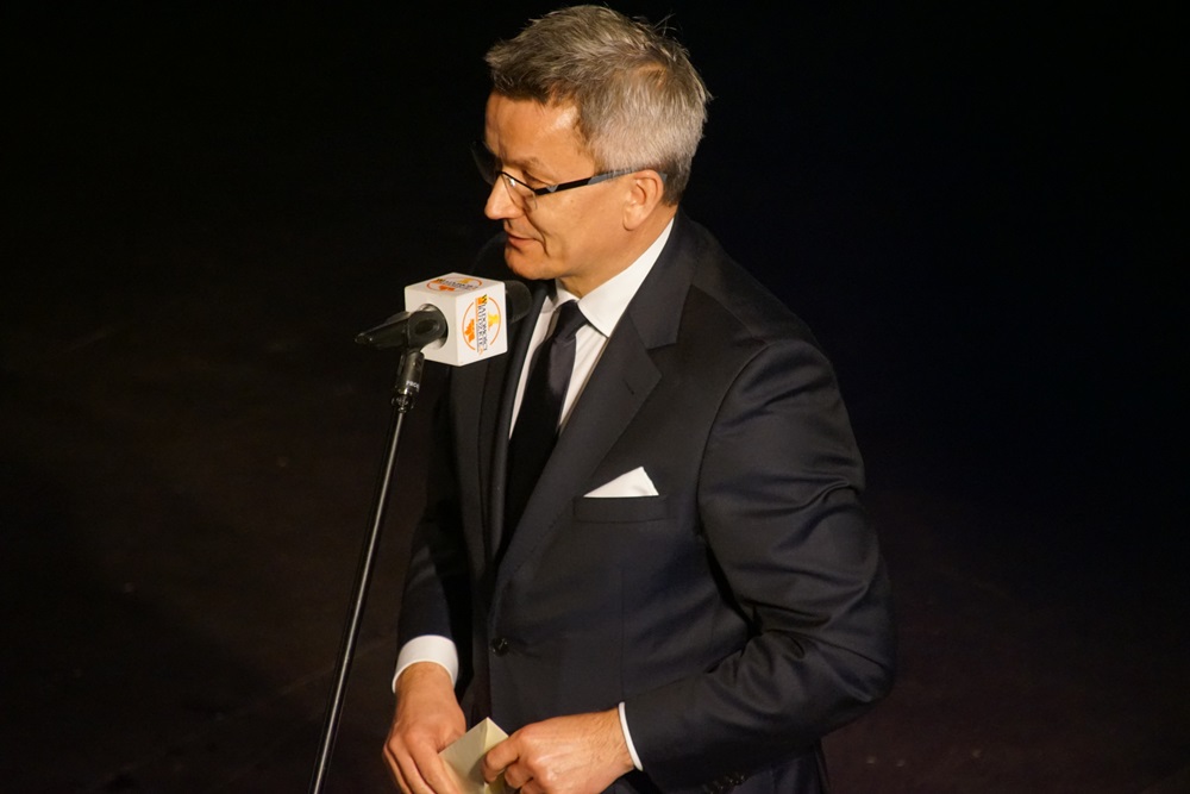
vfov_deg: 4.6
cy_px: 397
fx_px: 9917
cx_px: 595
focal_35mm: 300
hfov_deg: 6.9
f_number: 6.3
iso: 3200
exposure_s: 1/160
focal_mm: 200
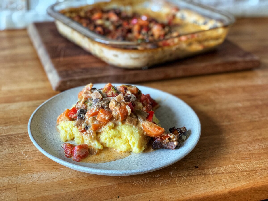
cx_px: 134
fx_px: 403
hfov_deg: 36.8
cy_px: 100
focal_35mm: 52
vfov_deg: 28.0
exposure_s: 1/50
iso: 160
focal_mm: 6
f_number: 2.4
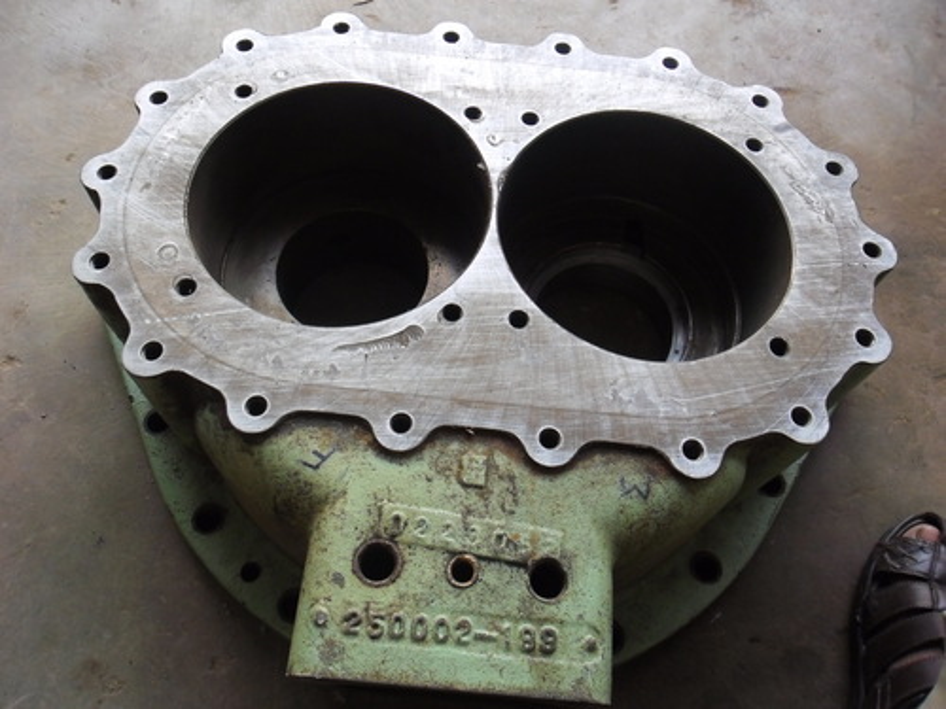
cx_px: 473
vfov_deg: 51.4
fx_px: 738
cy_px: 354
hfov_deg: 65.3
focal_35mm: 27
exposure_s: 1/60
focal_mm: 4.9
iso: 100
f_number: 3.5
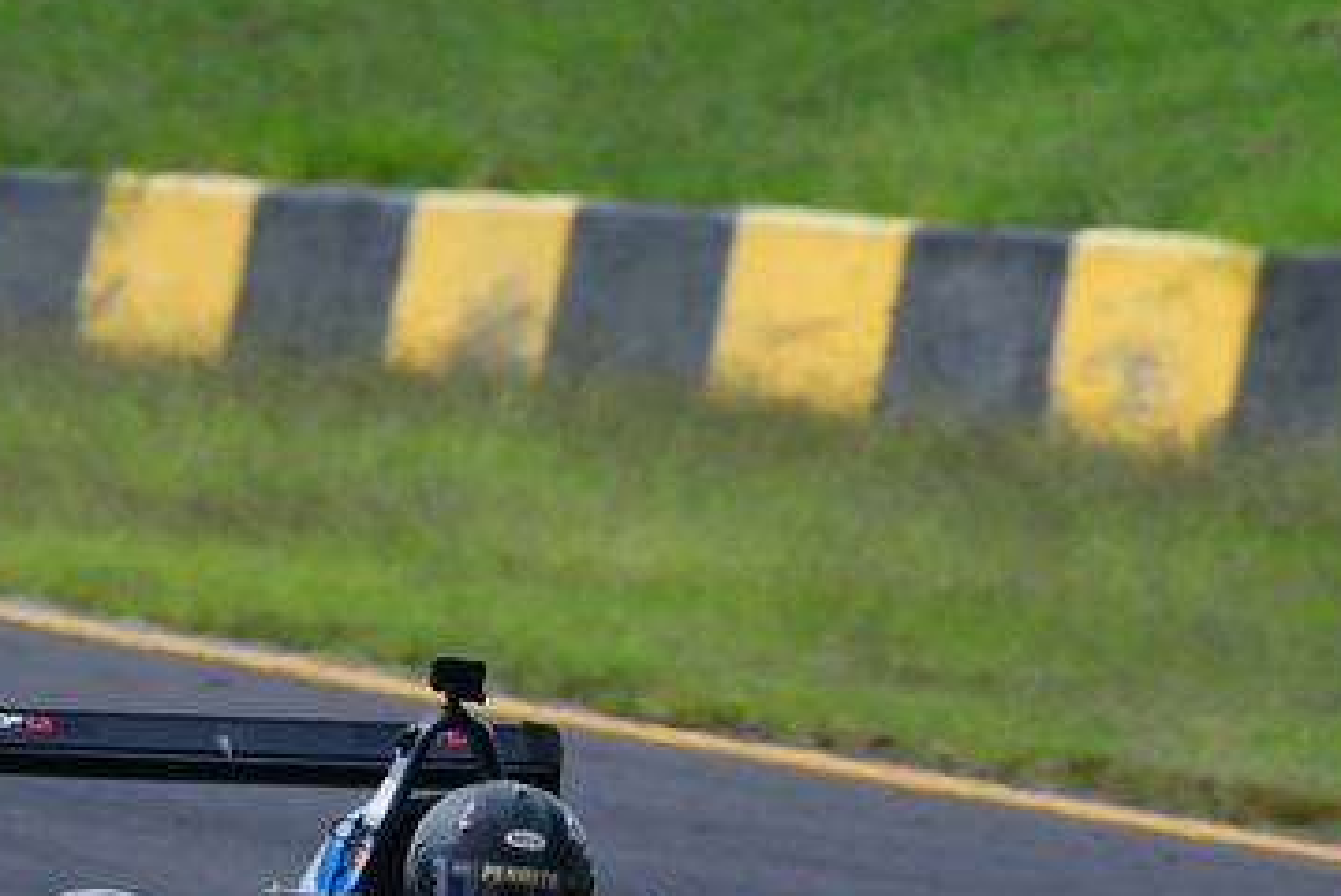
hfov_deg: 1.2
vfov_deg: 0.8
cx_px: 796
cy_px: 672
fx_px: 62219
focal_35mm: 1669
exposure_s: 1/640
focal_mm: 500
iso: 800
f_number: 13
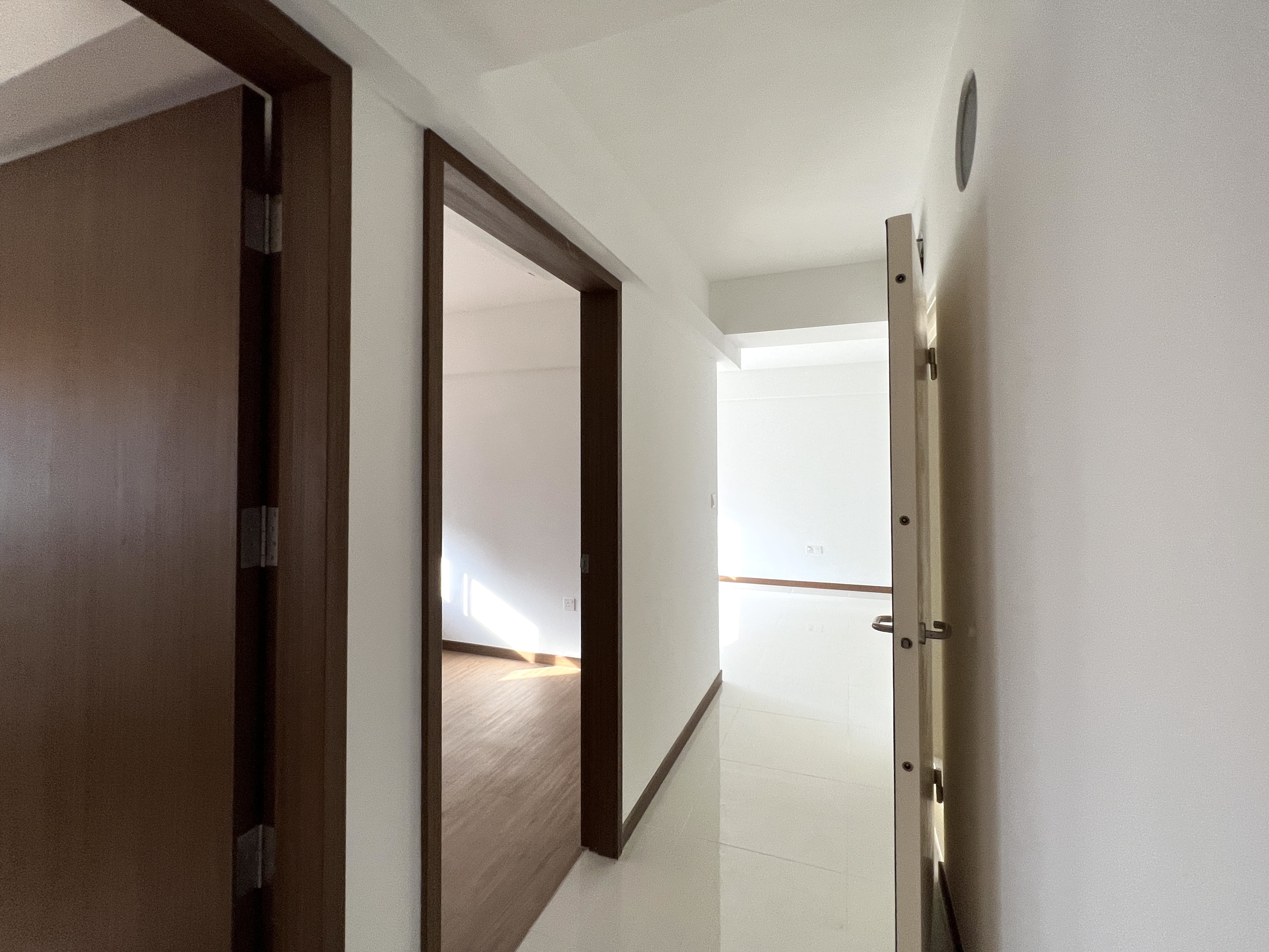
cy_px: 476
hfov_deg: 106.2
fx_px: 477
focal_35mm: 13
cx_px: 634
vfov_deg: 89.9
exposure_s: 1/99
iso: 100
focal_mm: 1.57
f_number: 1.8
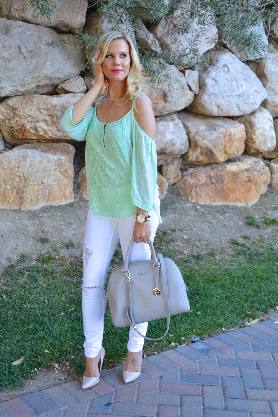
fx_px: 504
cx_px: 139
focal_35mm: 44
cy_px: 208
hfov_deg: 30.8
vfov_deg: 45.0
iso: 400
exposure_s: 1/125
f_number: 5.6
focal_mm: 29
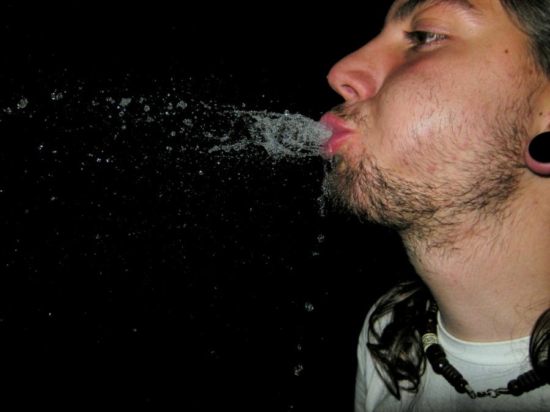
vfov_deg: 49.7
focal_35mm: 28
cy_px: 206
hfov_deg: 63.4
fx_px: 445
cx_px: 275
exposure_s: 1/1000
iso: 64
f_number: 5.6
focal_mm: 4.7
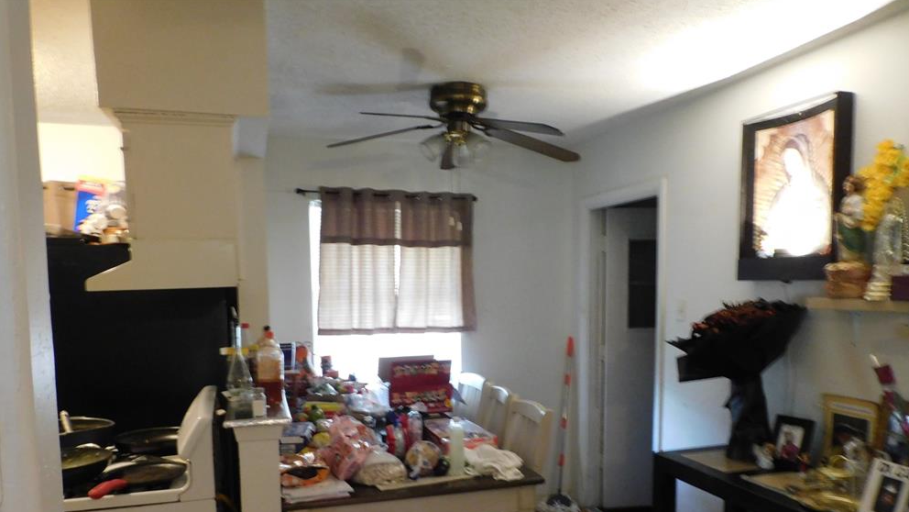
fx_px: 651
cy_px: 348
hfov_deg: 69.9
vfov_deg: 42.2
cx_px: 454
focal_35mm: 27
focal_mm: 4.3
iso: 400
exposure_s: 1/8
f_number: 3.3
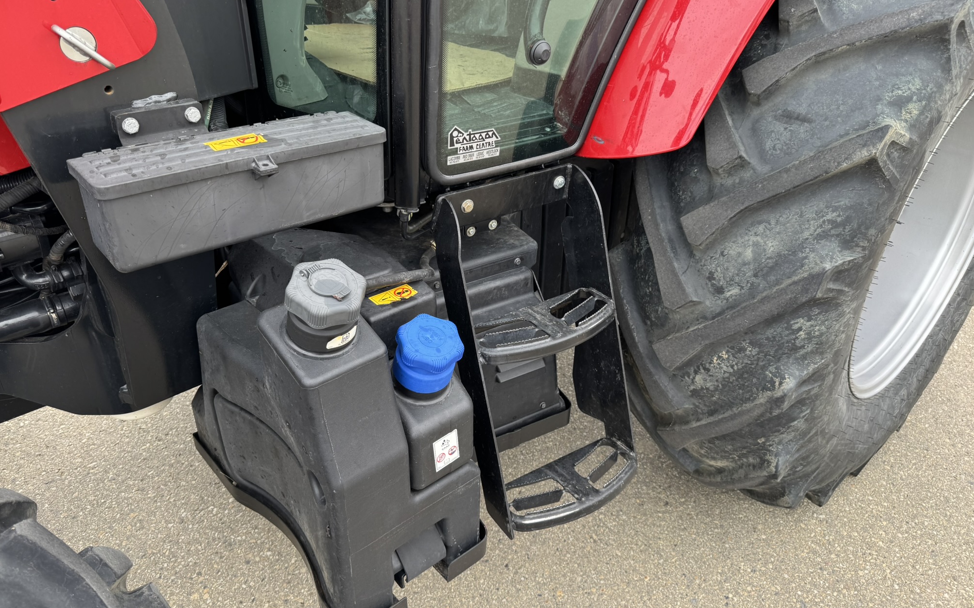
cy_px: 287
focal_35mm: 26
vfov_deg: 47.6
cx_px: 481
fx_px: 690
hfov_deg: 70.4
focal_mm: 6.76
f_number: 1.78
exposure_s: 1/304
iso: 80
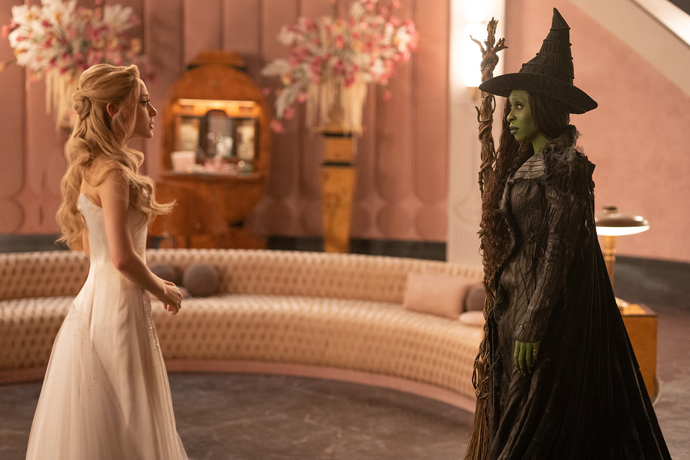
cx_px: 345
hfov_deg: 23.9
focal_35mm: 85
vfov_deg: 16.1
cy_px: 230
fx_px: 1629
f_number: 2
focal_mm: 85
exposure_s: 1/125
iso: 3200
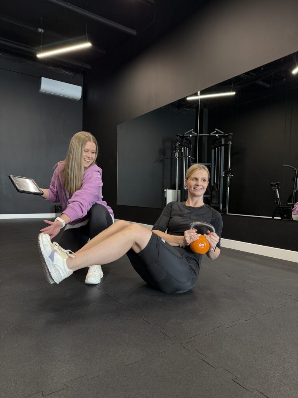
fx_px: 275
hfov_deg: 56.8
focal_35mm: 24
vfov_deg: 71.6
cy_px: 199
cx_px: 149
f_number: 1.78
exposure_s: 1/50
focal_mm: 6.76
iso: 250
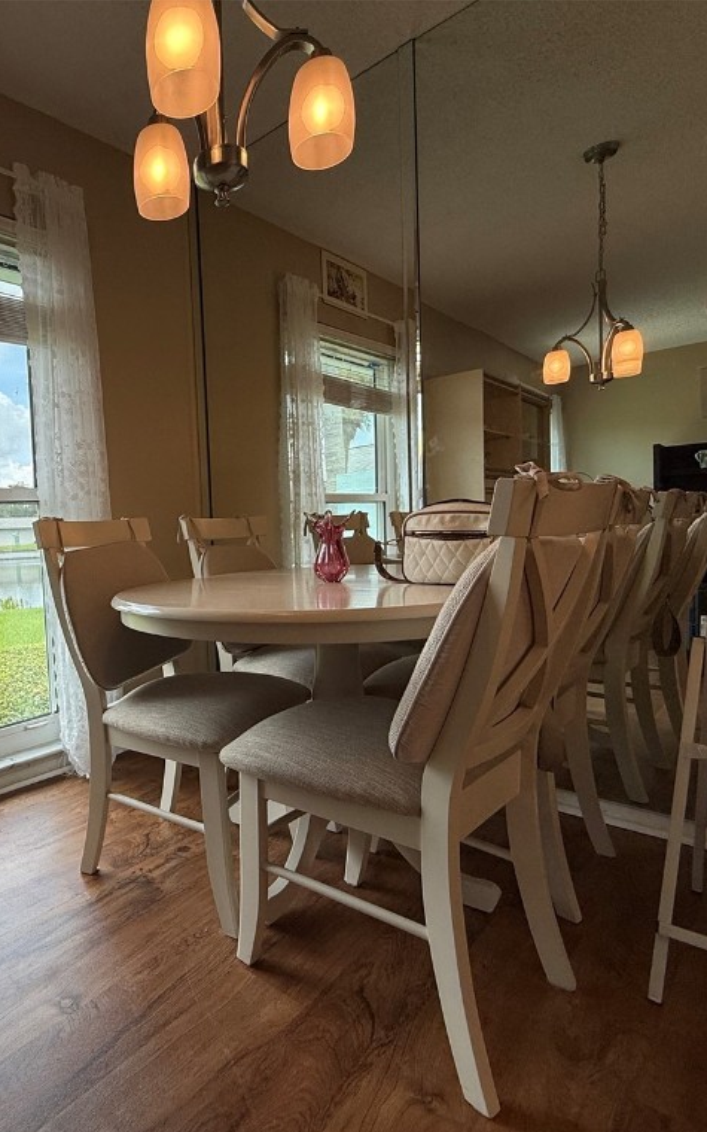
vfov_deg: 85.1
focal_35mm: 20
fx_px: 617
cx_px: 159
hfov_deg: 56.1
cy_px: 570
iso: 50
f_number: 2.2
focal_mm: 2.22
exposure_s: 1/202
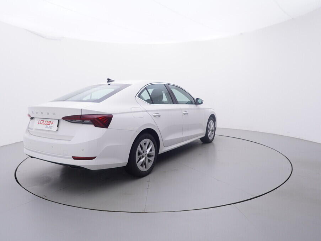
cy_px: 121
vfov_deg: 55.7
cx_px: 154
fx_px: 228
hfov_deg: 70.4
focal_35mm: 25
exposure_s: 1/80
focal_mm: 15
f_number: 5
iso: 200
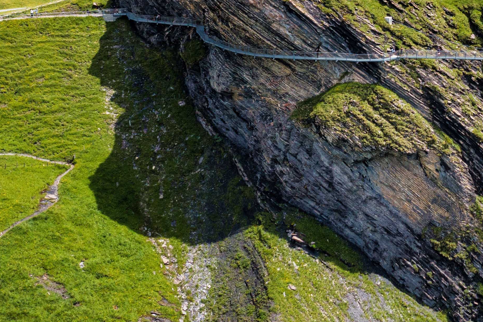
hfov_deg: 22.6
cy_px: -29
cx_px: 571
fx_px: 1113
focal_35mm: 83
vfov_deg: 16.0
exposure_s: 1/1000
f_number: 4.5
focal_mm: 10.3
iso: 100
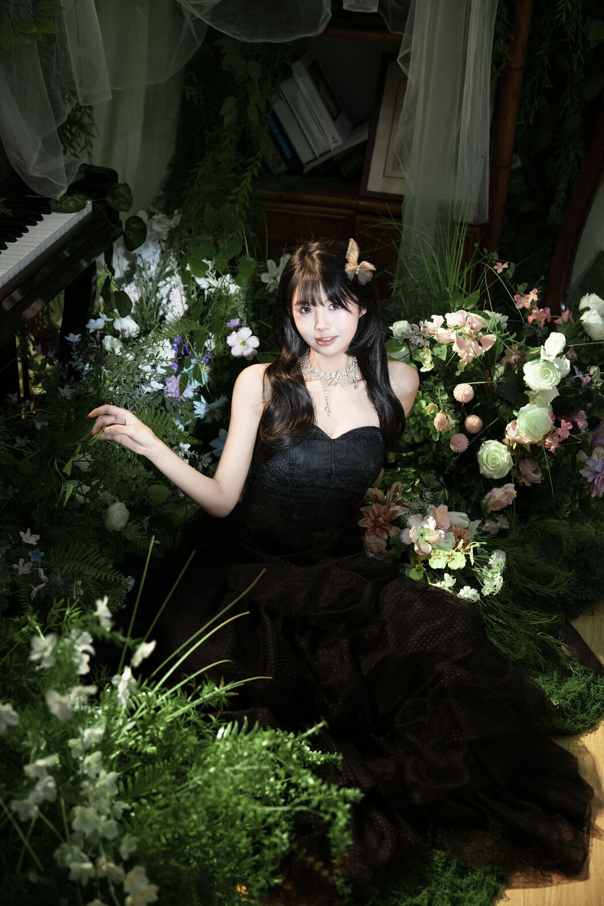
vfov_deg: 39.6
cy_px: 453
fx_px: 1258
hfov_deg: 27.0
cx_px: 302
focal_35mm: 50
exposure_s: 1/160
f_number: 2.8
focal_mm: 50
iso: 500
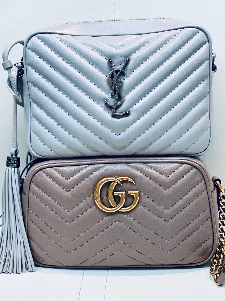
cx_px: 111
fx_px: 494
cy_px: 162
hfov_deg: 25.7
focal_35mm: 57
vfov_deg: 33.8
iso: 125
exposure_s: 1/100
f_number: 2
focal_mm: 6
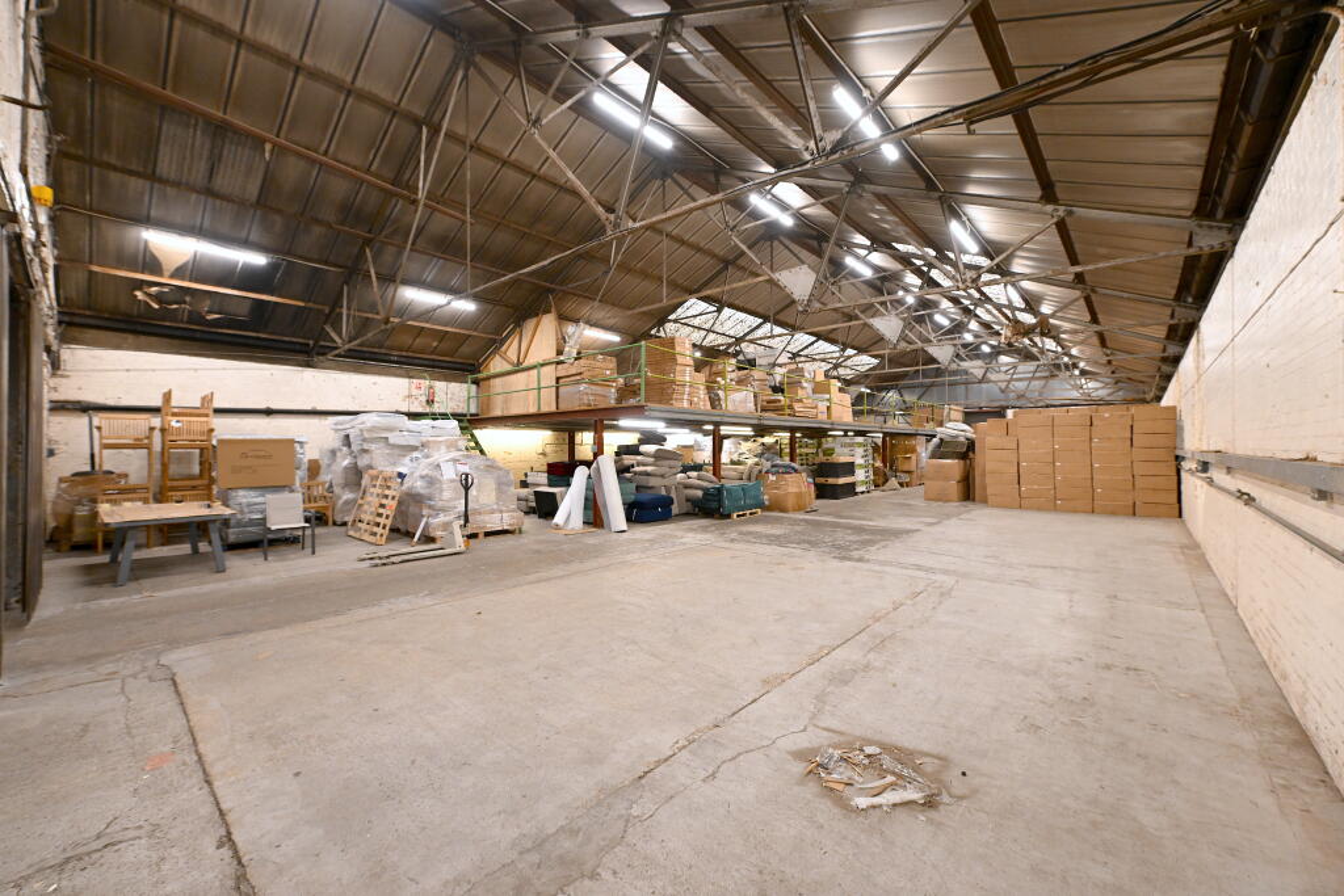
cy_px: 448
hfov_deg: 104.2
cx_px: 672
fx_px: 523
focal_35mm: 14
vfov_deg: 81.2
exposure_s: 1/60
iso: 2500
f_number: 5
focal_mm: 14
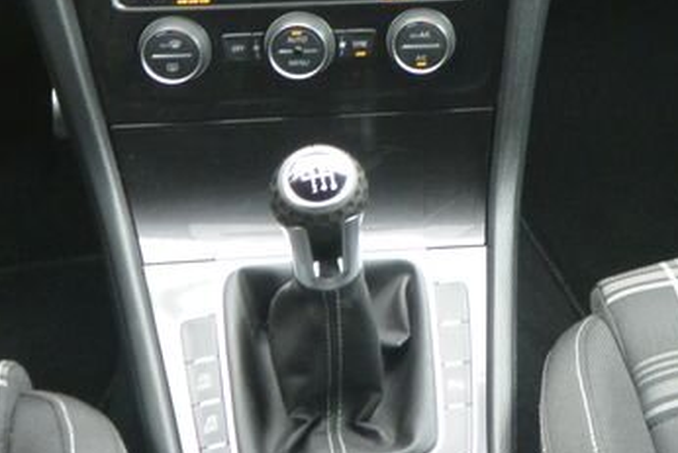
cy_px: 5
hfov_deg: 23.6
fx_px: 1507
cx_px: 768
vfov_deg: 16.7
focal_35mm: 80
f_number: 3.5
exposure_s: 1/30
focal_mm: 10
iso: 800
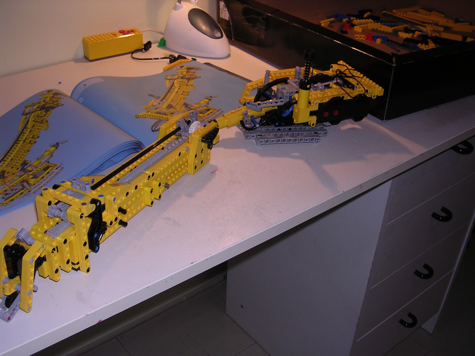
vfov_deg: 37.7
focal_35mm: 38
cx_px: 238
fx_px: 521
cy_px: 178
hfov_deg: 49.0
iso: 100
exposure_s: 1/60.1
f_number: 2.8
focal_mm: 5.8
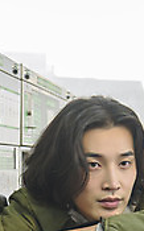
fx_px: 881
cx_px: 120
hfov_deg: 9.3
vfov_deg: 14.6
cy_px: 243
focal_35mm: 140
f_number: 4.5
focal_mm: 60
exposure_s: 1/100
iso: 400
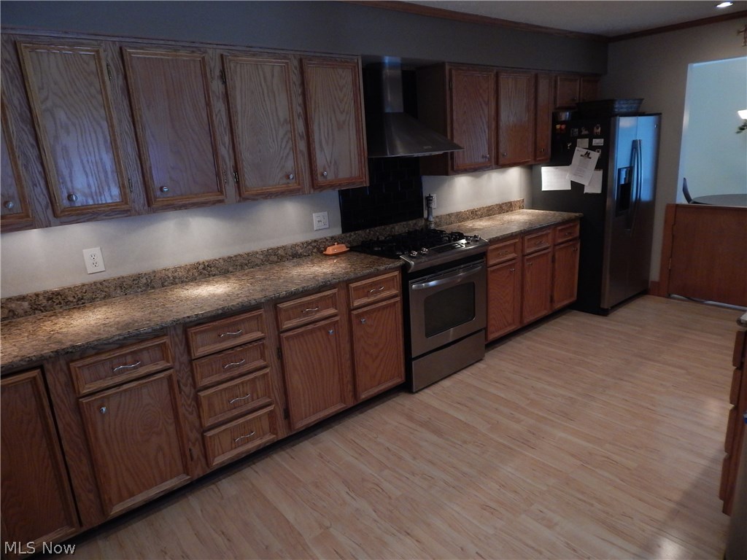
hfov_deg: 76.4
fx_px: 475
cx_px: 374
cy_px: 280
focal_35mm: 22
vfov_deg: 61.1
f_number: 3
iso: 320
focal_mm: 4
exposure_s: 1/30
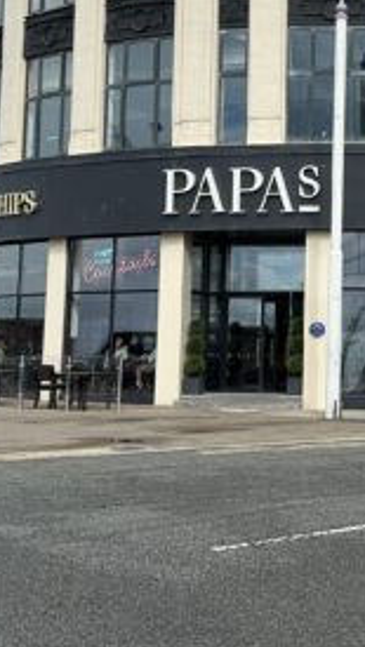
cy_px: 198
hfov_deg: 16.0
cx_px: 422
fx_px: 1254
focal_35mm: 73
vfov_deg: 28.7
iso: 80
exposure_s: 1/5000
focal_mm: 6.86
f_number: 1.78
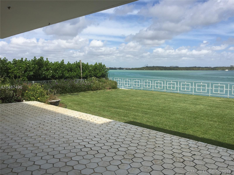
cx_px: 117
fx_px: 196
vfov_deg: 48.2
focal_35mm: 29
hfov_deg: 61.7
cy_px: 88
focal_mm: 4.15
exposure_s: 1/2639
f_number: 2.2
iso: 32
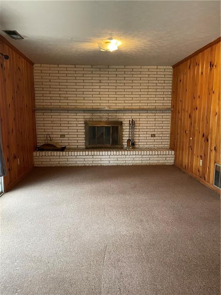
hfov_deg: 53.1
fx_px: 221
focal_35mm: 26
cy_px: 148
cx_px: 110
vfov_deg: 67.3
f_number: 1.6
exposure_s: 1/60
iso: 500
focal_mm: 4.2
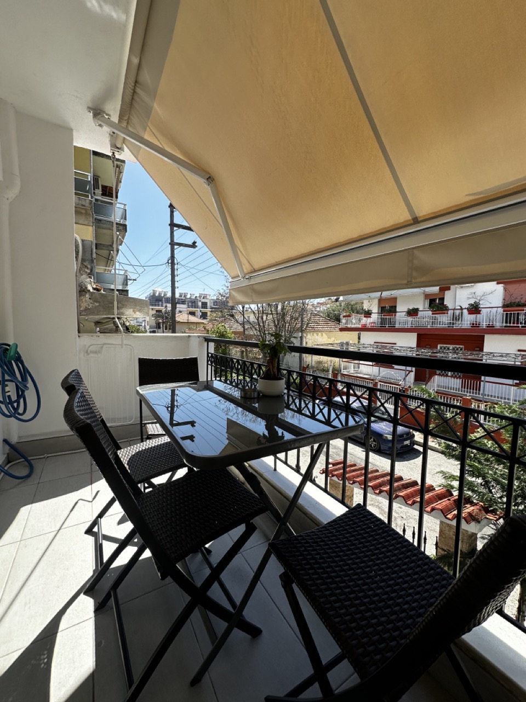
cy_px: 351
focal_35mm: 14
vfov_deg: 102.1
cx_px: 263
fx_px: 284
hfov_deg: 85.7
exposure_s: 1/1062
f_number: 2.2
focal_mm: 2.22
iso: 50
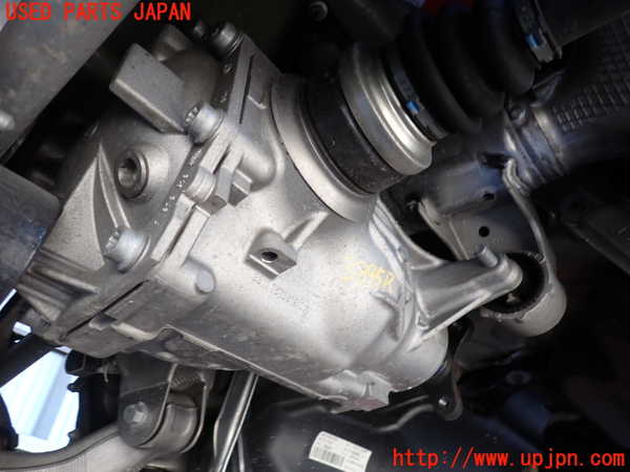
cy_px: 236
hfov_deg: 69.4
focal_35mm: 25
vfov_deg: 54.9
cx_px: 315
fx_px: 455
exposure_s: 1/60
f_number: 2
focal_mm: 4.5
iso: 125
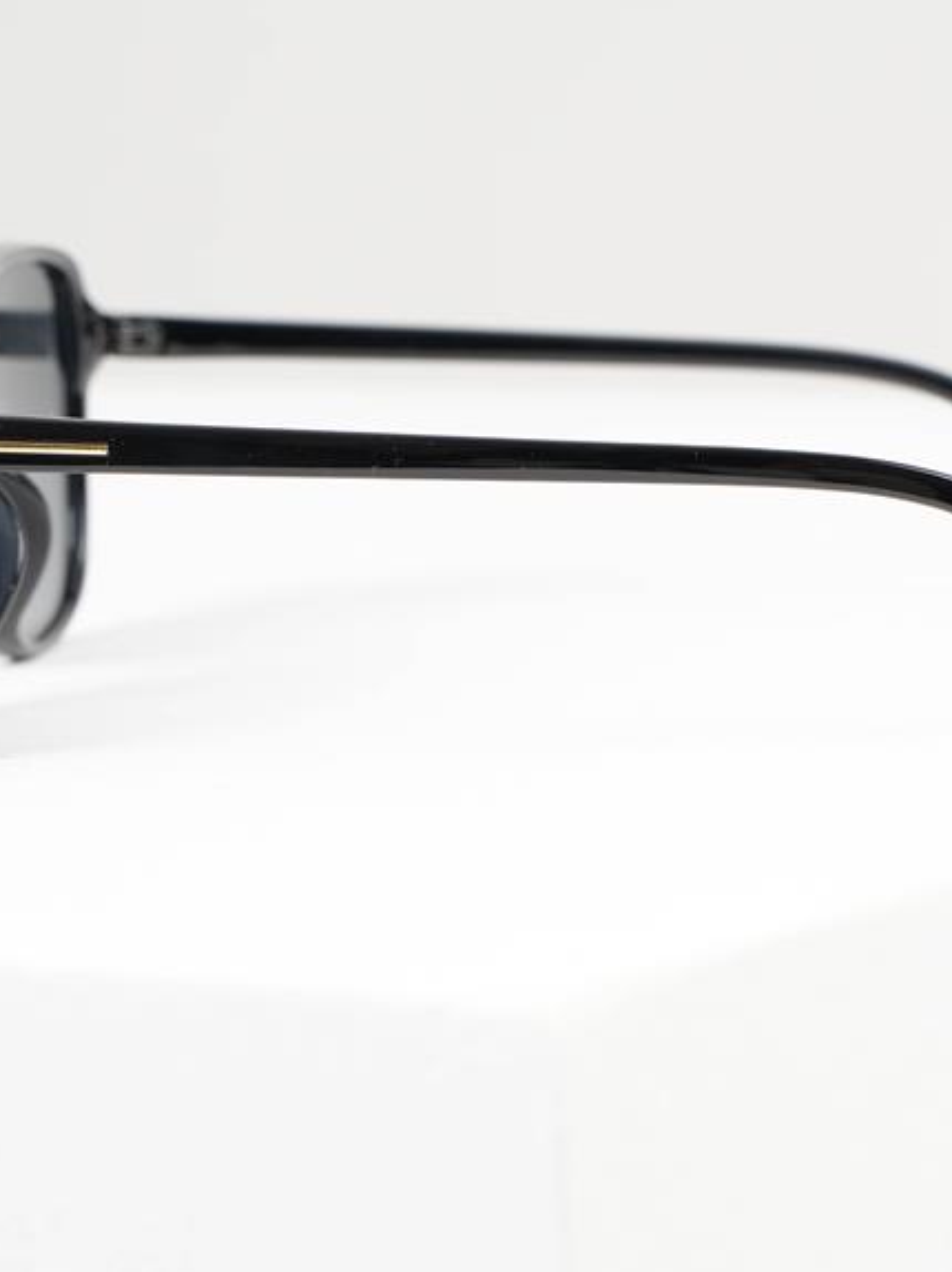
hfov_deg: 8.2
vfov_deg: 10.9
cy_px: 718
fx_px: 6642
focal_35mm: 181
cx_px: 531
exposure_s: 1/125
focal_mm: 75
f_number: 8
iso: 100
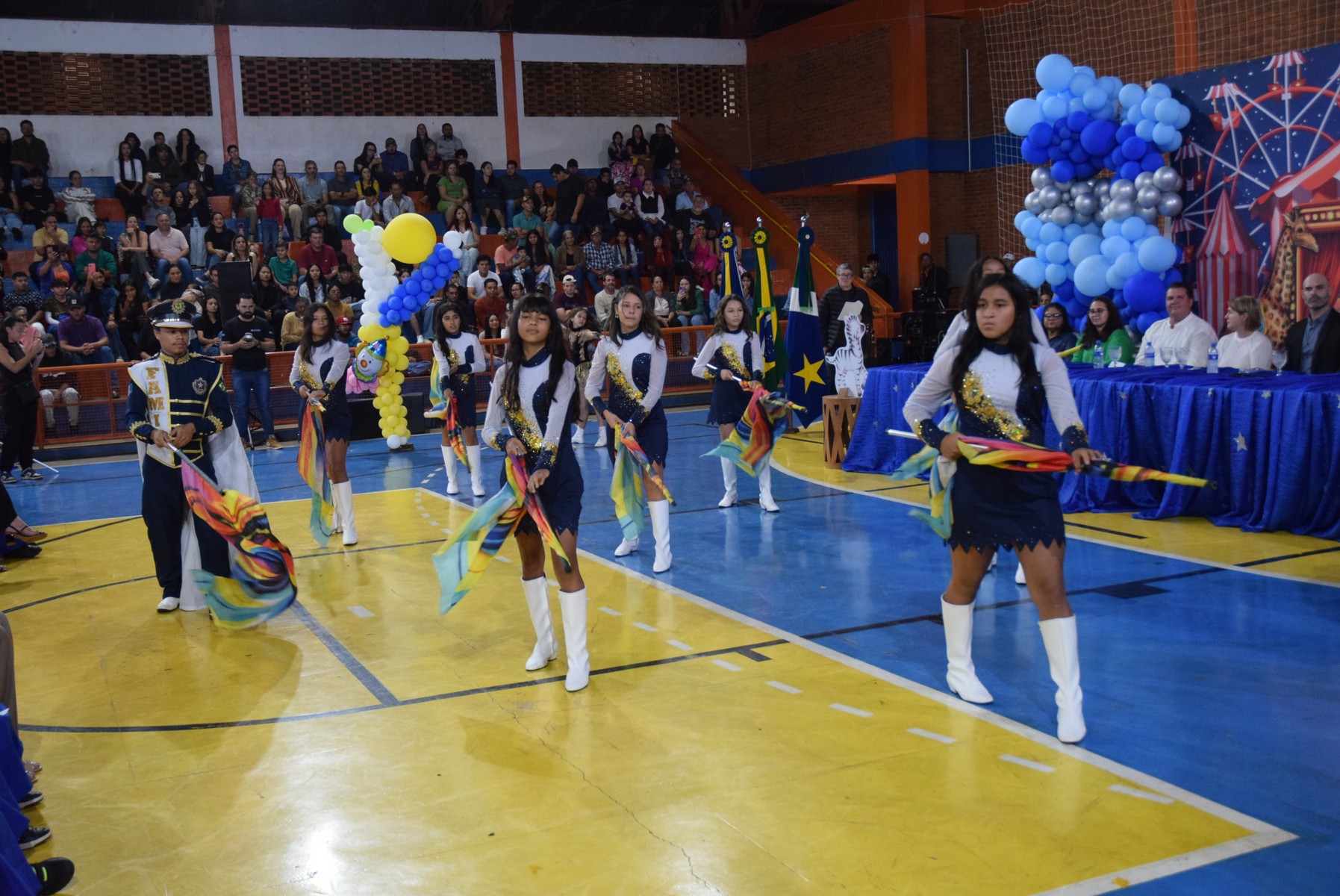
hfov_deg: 51.2
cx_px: 670
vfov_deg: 35.6
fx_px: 1397
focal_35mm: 38
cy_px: 448
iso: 2000
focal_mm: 25
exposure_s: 1/60
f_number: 3.8
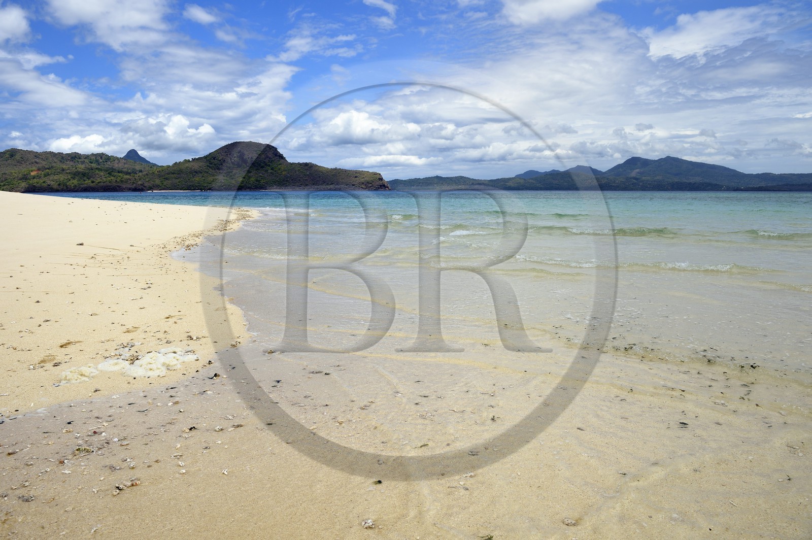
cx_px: 406
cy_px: 270
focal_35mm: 28
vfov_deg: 46.3
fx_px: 631
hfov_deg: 65.5
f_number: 14
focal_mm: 28
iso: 200
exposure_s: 1/320
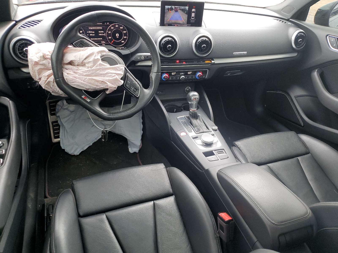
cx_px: 169
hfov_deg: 67.3
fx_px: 254
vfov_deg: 53.1
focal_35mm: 26
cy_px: 126
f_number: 1.5
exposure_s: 1/120
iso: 82
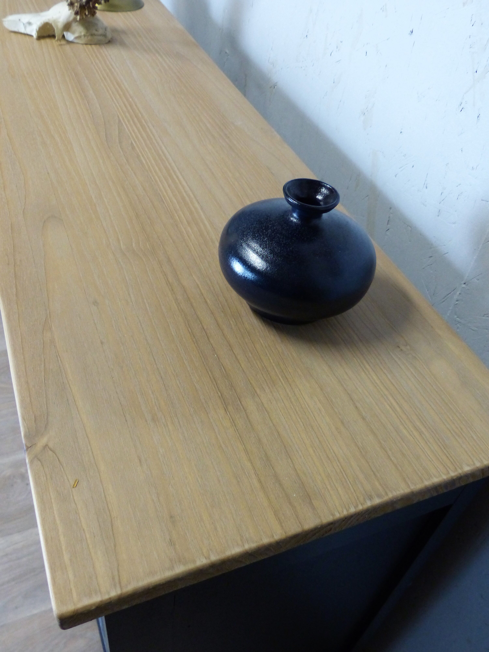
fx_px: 584
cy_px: 326
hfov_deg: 45.4
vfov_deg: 58.4
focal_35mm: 31
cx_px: 244
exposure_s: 1/40
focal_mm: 5.4
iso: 400
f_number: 2.8
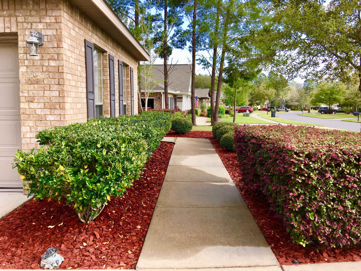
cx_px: 180
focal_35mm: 29
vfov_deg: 48.2
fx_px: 302
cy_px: 136
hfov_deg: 61.7
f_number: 2.2
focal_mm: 4.15
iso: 25
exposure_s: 1/407
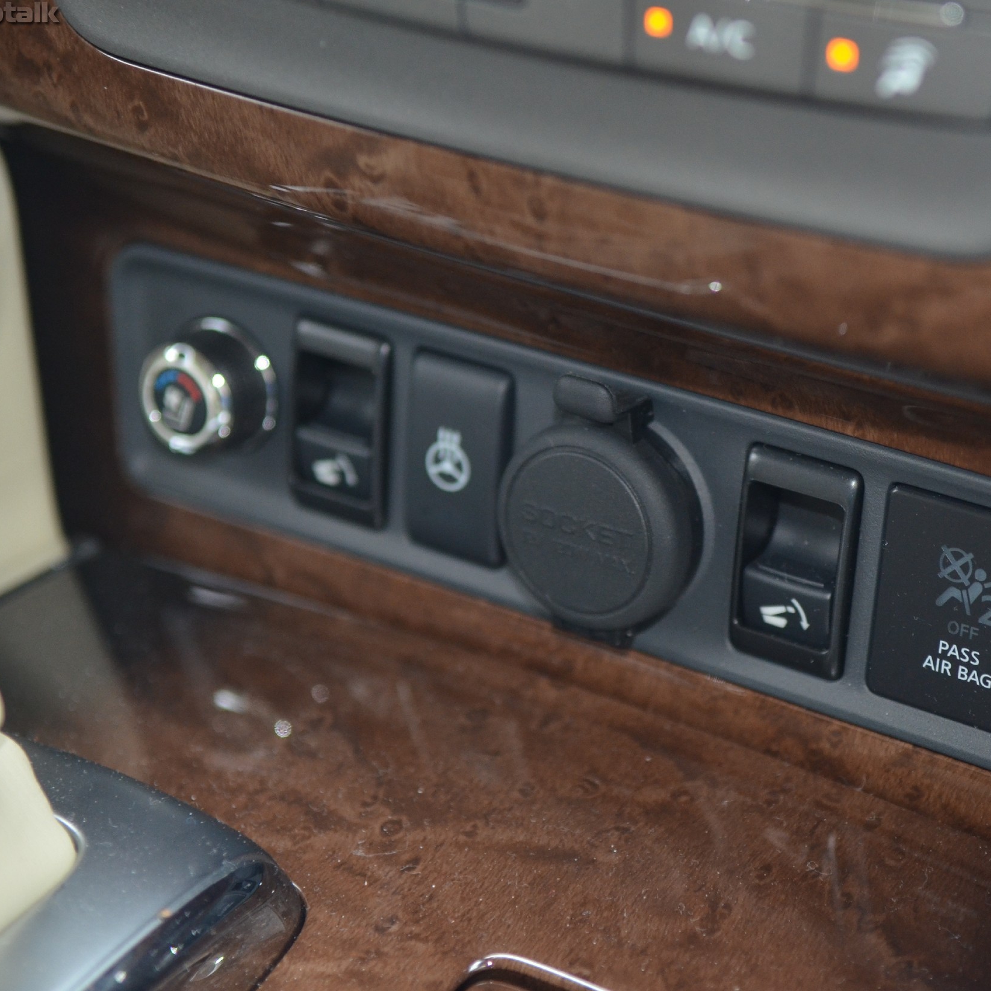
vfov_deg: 20.4
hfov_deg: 20.3
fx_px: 2753
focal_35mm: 85
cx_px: 678
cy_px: 497
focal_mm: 44
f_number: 2.8
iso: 800
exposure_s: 1/60
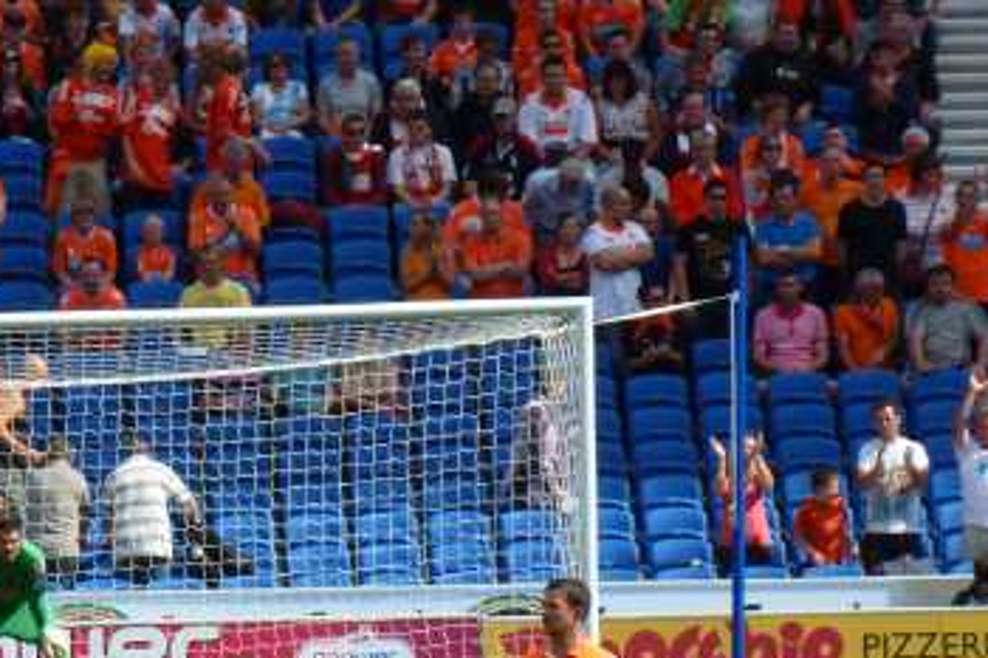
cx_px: 161
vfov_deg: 1.9
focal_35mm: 723
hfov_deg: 2.9
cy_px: 757
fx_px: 19832
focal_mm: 54.5
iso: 100
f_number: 5.7
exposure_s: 1/400
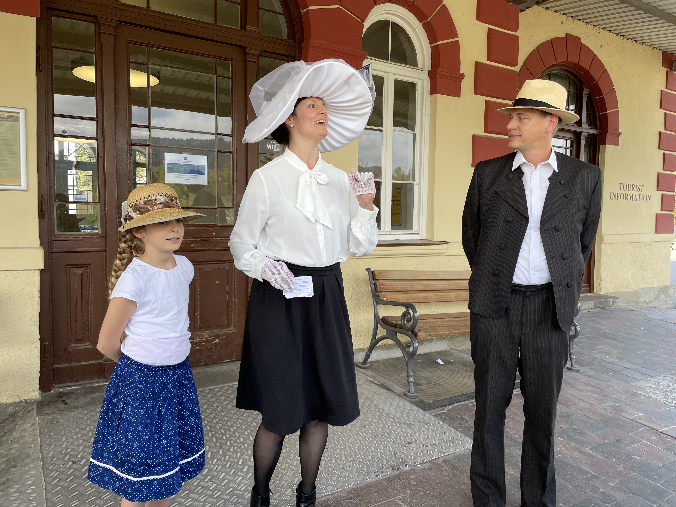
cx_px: 338
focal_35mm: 26
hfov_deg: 67.3
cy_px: 254
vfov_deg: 53.1
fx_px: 508
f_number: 1.6
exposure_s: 1/335
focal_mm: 4.2
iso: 32
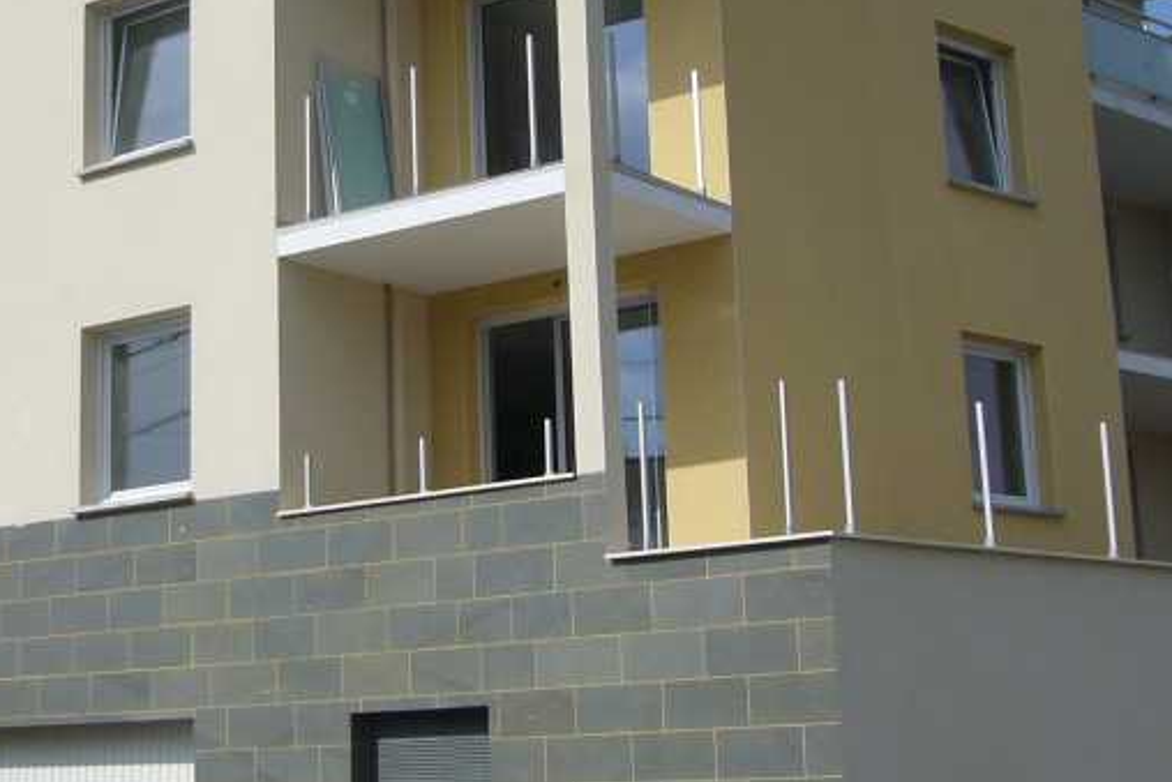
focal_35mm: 65
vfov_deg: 20.9
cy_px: 321
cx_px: 381
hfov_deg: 30.7
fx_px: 2117
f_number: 5.6
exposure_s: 1/640
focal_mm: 4.6
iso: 80
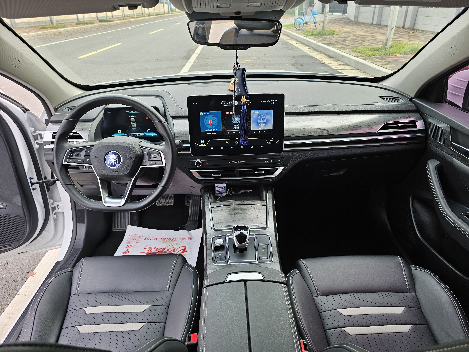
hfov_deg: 73.9
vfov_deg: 58.9
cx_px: 234
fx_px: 312
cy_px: 176
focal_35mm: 23
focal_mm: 6.3
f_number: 1.7
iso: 25
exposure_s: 1/100
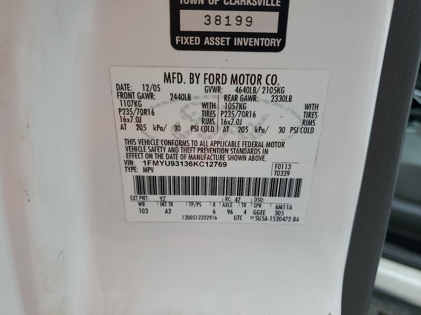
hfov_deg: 67.3
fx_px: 316
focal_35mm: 26
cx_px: 210
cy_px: 158
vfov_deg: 53.1
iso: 50
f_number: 1.5
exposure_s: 1/526
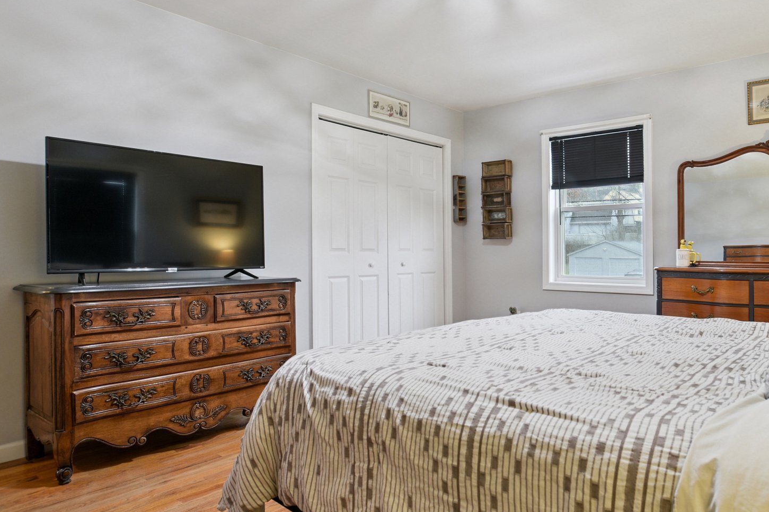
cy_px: 253
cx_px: 450
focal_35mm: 24
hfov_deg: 73.2
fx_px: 513
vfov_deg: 53.1
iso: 400
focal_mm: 17
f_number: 11
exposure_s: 1/3.33
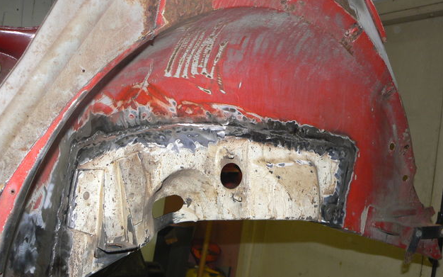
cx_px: 217
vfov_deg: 32.8
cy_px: 140
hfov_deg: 50.4
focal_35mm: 39
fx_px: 471
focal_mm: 6
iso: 100
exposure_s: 1/30
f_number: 2.8
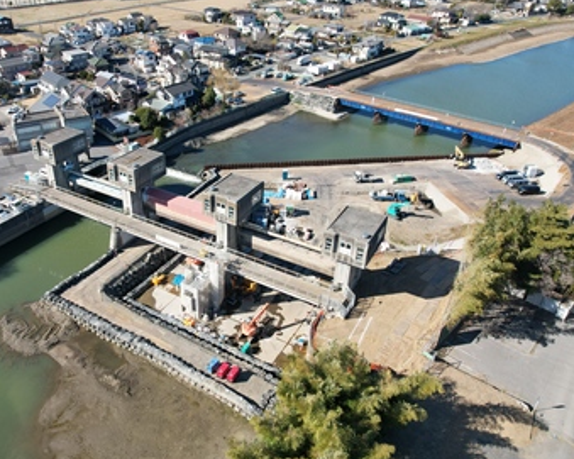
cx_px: 225
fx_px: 476
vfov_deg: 51.5
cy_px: 216
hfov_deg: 61.6
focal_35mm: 28
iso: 130
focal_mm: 8.38
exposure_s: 1/1250
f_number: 2.8
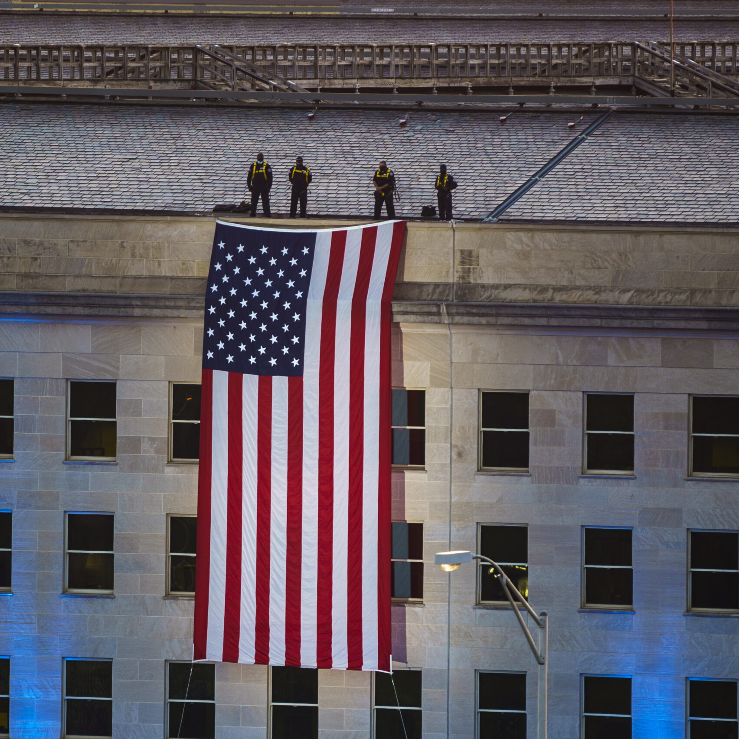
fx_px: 27752
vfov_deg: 1.5
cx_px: 295
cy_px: 370
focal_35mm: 1149
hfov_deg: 1.5
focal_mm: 600
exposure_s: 1/13
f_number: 6.3
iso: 50
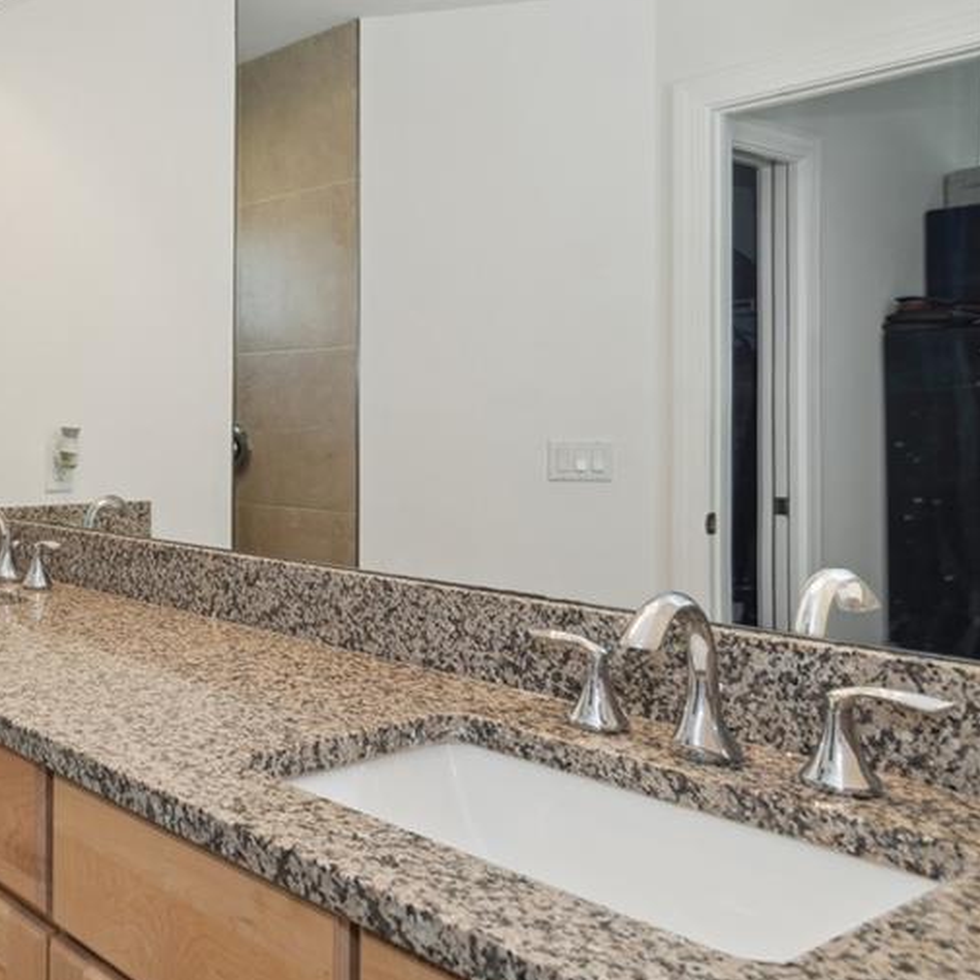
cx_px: -10
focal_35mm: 31
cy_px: 413
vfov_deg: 52.3
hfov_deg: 44.3
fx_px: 993
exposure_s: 1/60
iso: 200
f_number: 8
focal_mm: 12
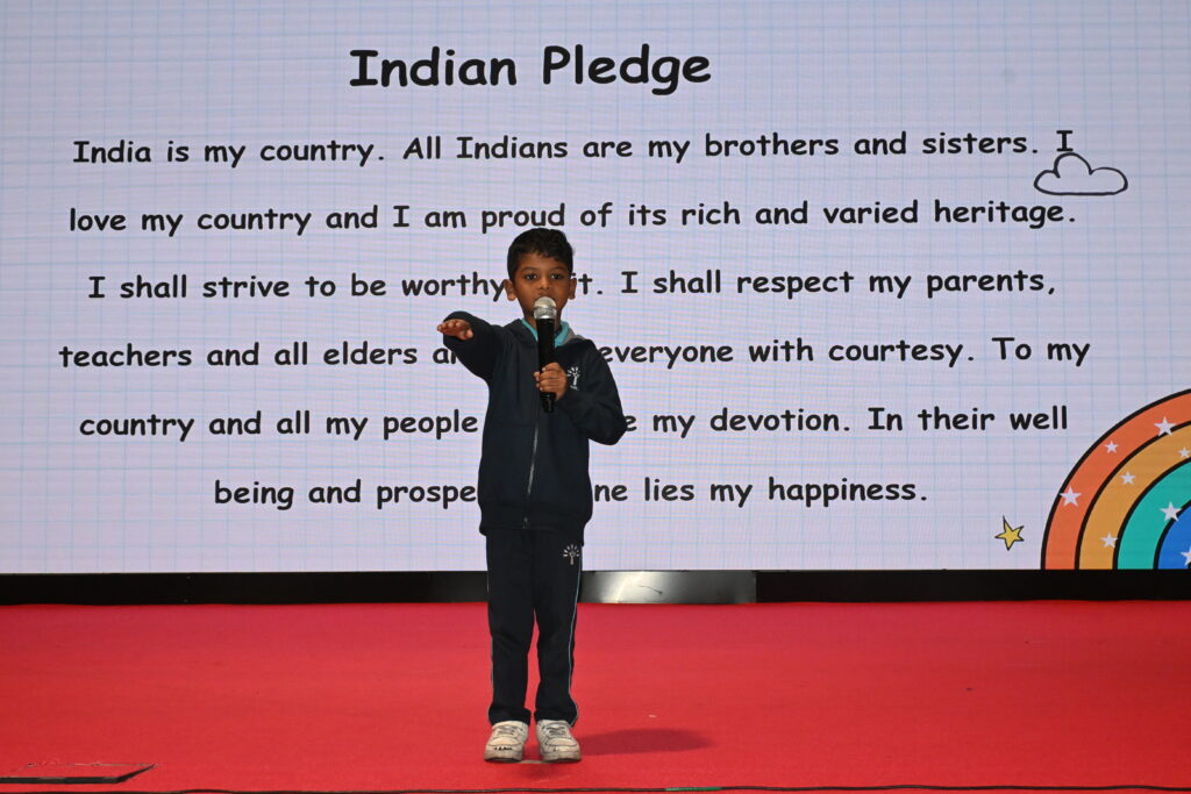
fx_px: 1613
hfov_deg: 40.5
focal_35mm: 49
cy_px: 397
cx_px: 596
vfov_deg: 27.7
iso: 3200
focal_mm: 32.5
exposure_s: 1/200
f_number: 9
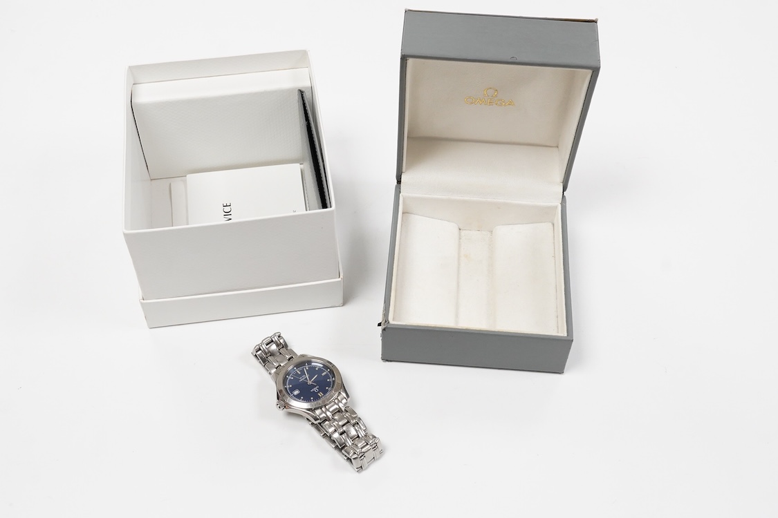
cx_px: 389
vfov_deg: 29.9
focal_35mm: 45
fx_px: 972
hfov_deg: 43.6
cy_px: 259
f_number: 14
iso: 2500
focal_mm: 30
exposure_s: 1/100
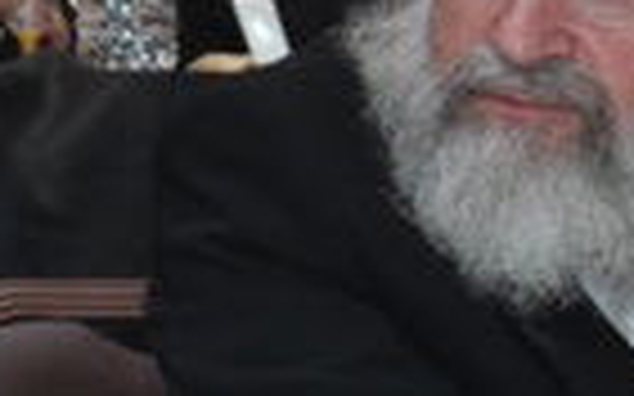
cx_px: -1133
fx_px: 3437
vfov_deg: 6.6
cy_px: -68
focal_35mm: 199
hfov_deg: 9.0
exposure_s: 1/60
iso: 500
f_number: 5.6
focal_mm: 18
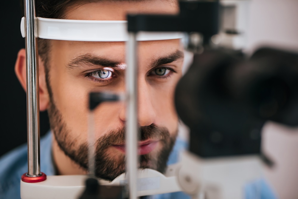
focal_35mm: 85
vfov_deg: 16.1
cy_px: 100
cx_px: 149
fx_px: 704
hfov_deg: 23.9
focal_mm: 85
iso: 400
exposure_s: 1/400
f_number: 2.5
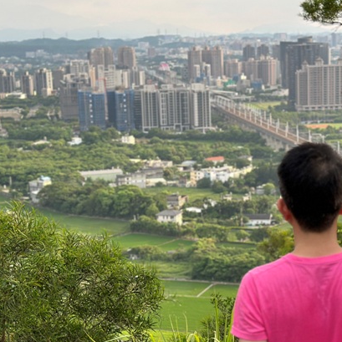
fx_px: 928
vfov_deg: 20.9
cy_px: 210
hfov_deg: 20.9
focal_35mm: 83
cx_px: 178
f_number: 1.78
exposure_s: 1/580
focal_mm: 6.86
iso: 80
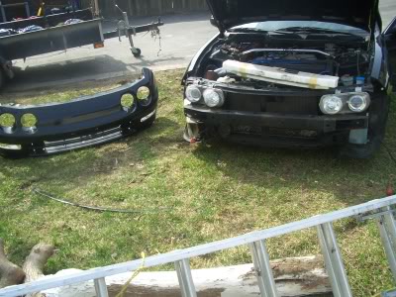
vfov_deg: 40.7
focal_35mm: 35
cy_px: 148
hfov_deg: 52.6
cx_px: 198
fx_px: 400
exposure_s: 1/200
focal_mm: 5.8
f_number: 4.3
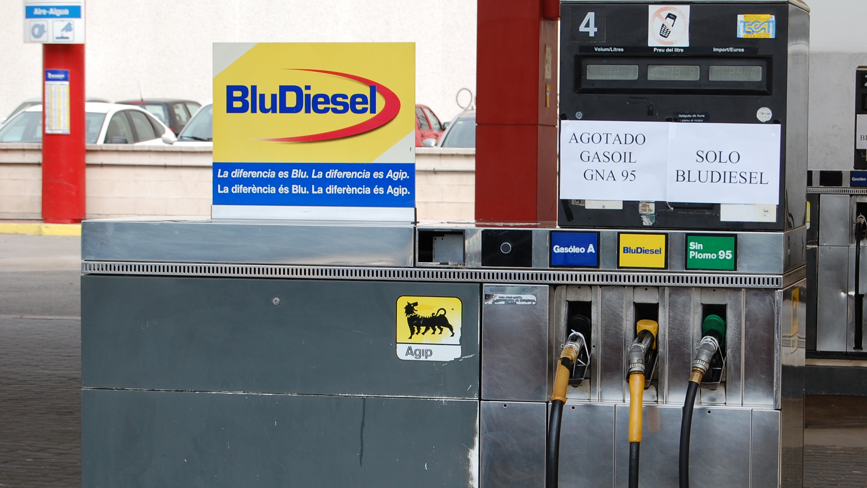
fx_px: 2591
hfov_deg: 19.0
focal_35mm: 113
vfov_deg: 10.8
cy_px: 285
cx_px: 544
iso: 200
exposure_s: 1/250
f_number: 8
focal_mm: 55
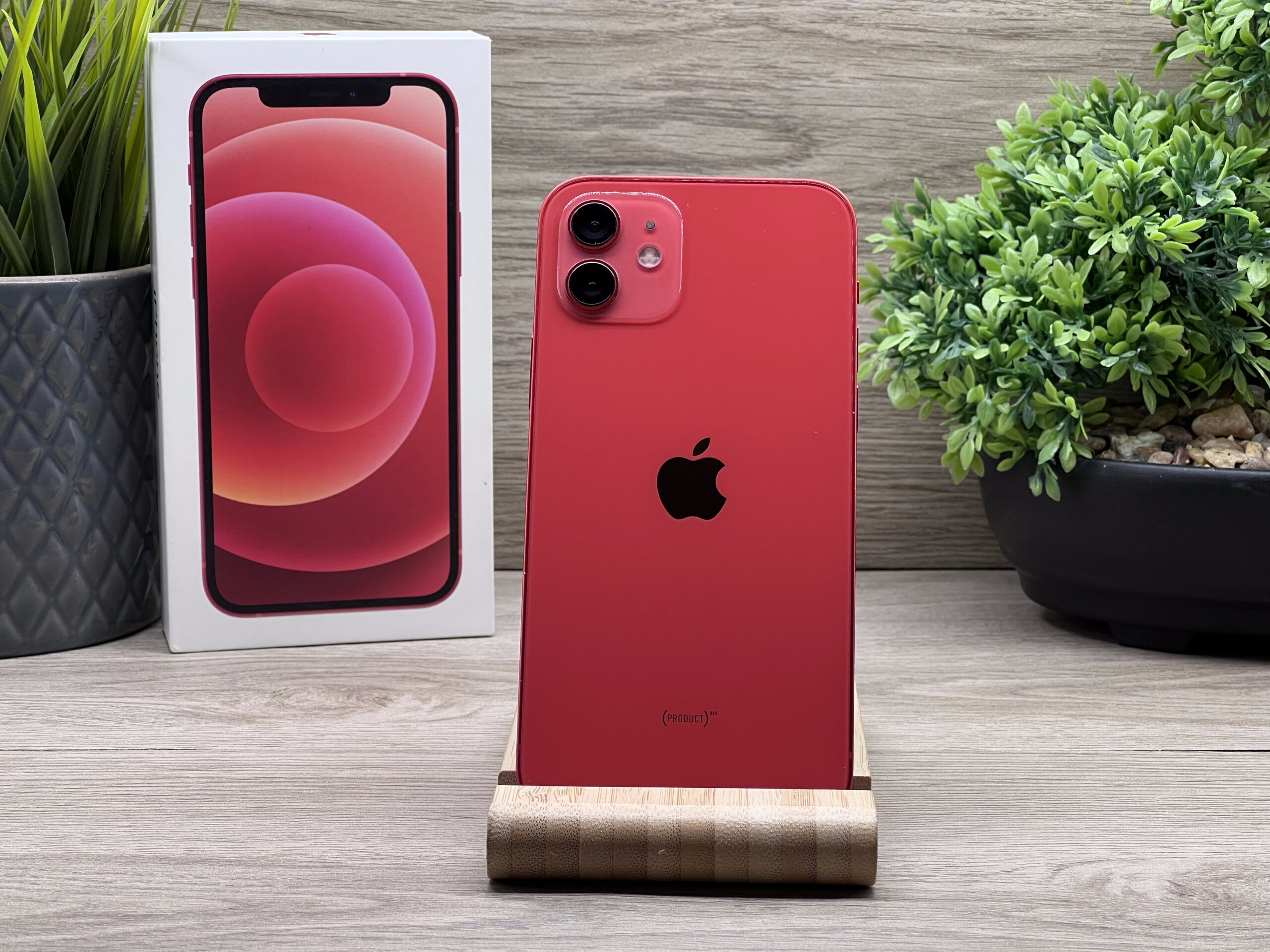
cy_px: 476
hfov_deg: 25.3
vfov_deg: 19.1
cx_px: 635
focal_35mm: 77
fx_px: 2825
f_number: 2.8
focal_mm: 9
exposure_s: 1/100
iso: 100
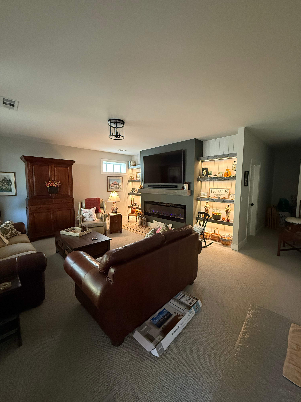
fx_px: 162
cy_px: 201
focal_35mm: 14
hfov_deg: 85.7
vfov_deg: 102.1
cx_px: 150
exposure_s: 1/60
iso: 640
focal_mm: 2.22
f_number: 2.2
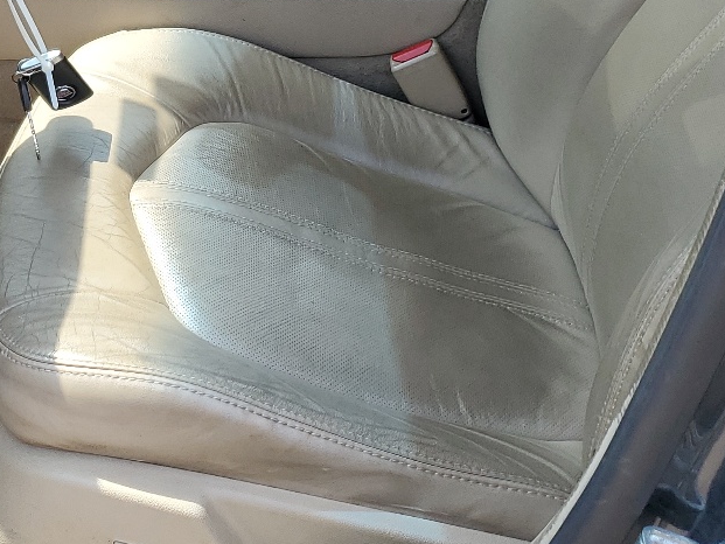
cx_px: 44
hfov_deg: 27.7
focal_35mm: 67
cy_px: 33
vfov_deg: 21.4
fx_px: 1404
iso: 50
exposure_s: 1/625
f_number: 1.5
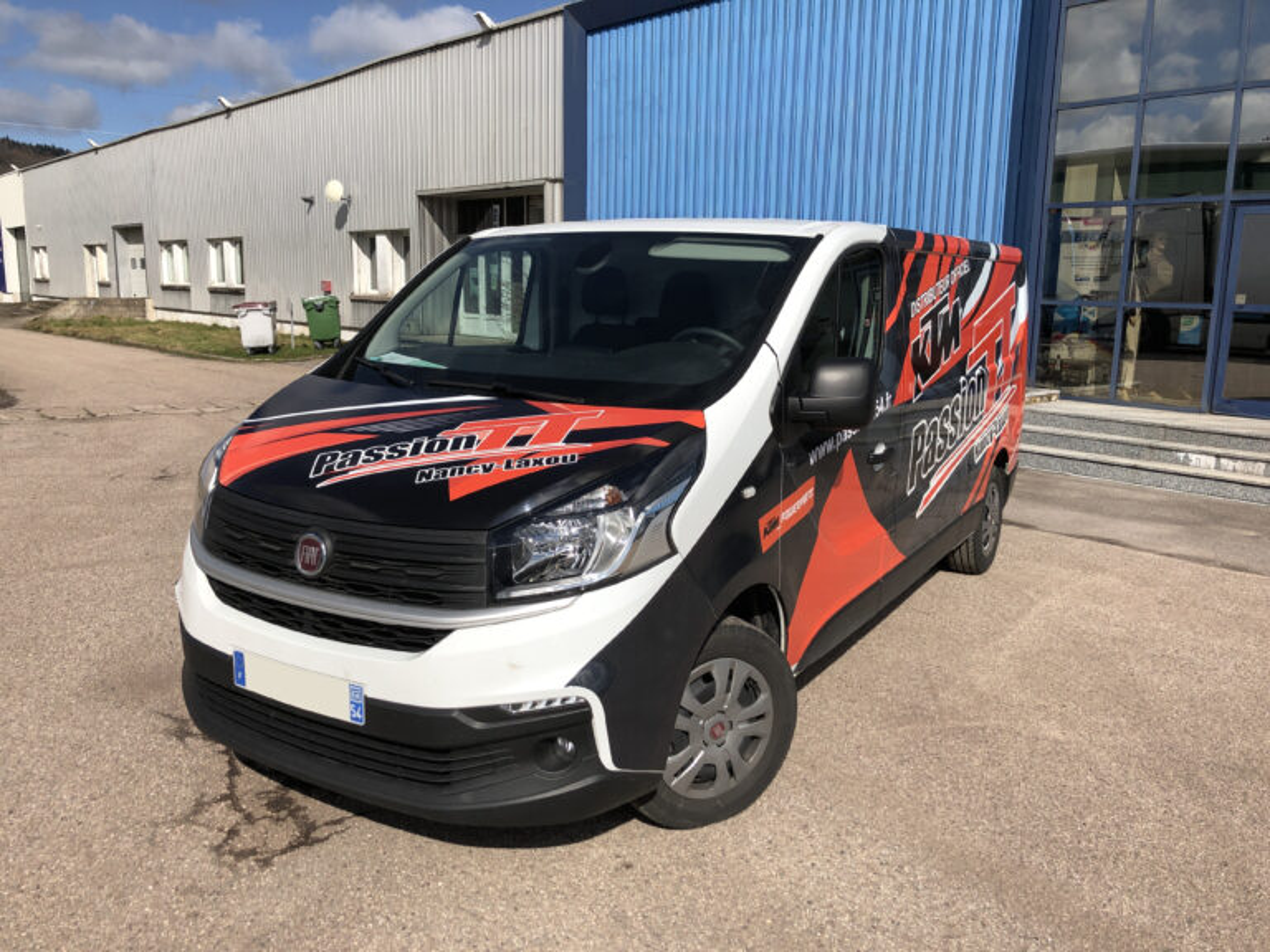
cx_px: 635
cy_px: 476
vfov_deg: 49.7
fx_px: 1027
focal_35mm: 28
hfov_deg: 63.4
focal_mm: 3.99
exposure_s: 1/3247
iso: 20
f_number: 1.8
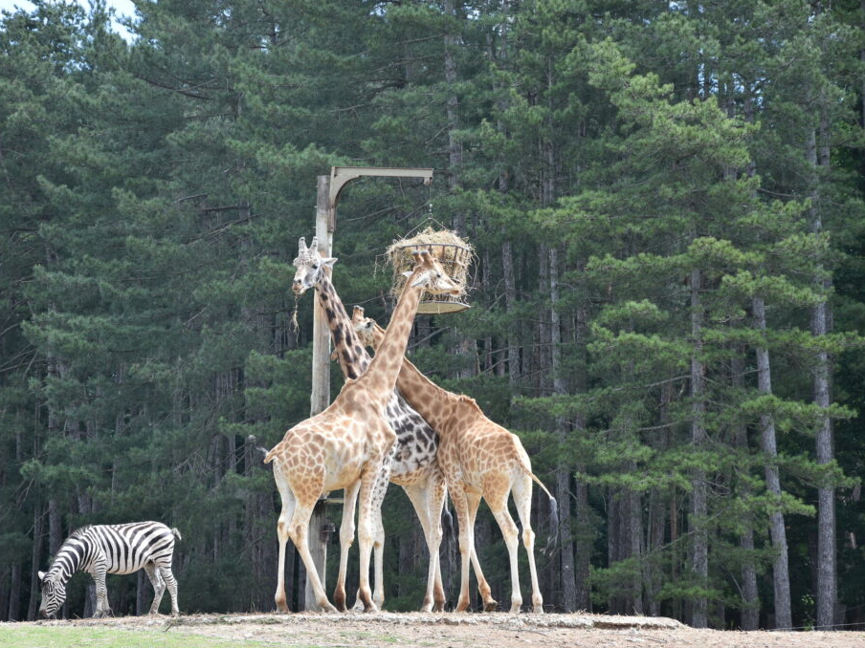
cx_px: 387
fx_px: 3673
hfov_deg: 13.4
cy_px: 324
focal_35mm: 147
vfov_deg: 10.1
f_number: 7.1
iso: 500
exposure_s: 1/640
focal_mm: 90
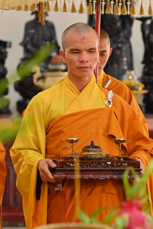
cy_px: 112
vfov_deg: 12.5
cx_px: 78
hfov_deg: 8.4
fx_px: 1046
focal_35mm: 164
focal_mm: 120
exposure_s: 1/100
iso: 1000
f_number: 4.5
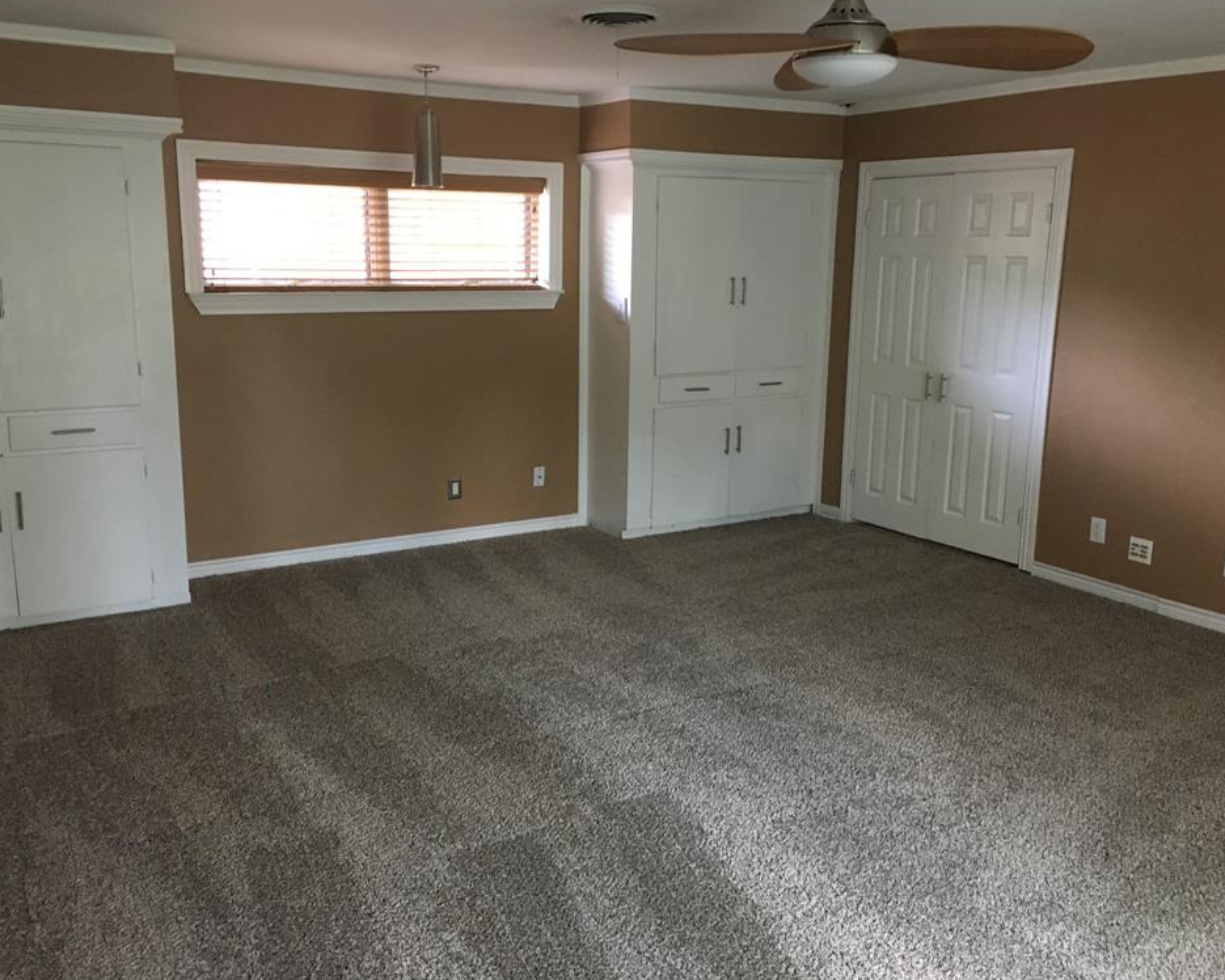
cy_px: 490
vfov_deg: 47.1
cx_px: 600
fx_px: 1124
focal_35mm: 31
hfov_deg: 57.2
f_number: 2.2
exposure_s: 1/15
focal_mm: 4.15
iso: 200
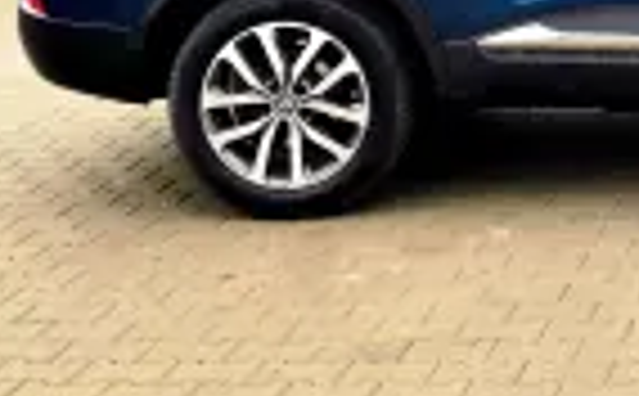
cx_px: 774
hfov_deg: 16.2
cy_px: -135
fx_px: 2154
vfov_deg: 10.3
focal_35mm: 124
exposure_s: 1/102
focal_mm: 6.14
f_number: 1.65
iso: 50
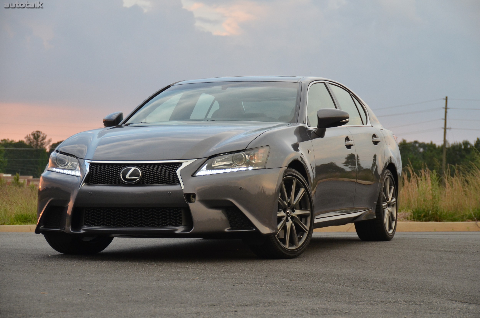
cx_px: 240
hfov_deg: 19.5
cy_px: 159
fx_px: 1397
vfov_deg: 13.0
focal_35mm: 105
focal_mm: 70
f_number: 5
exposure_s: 1/640
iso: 800
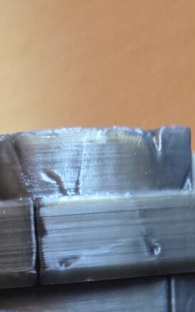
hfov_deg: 9.1
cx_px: -40
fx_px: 1214
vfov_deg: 11.8
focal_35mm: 143
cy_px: 754
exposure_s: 1/60
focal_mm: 5.4
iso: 1000
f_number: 1.8
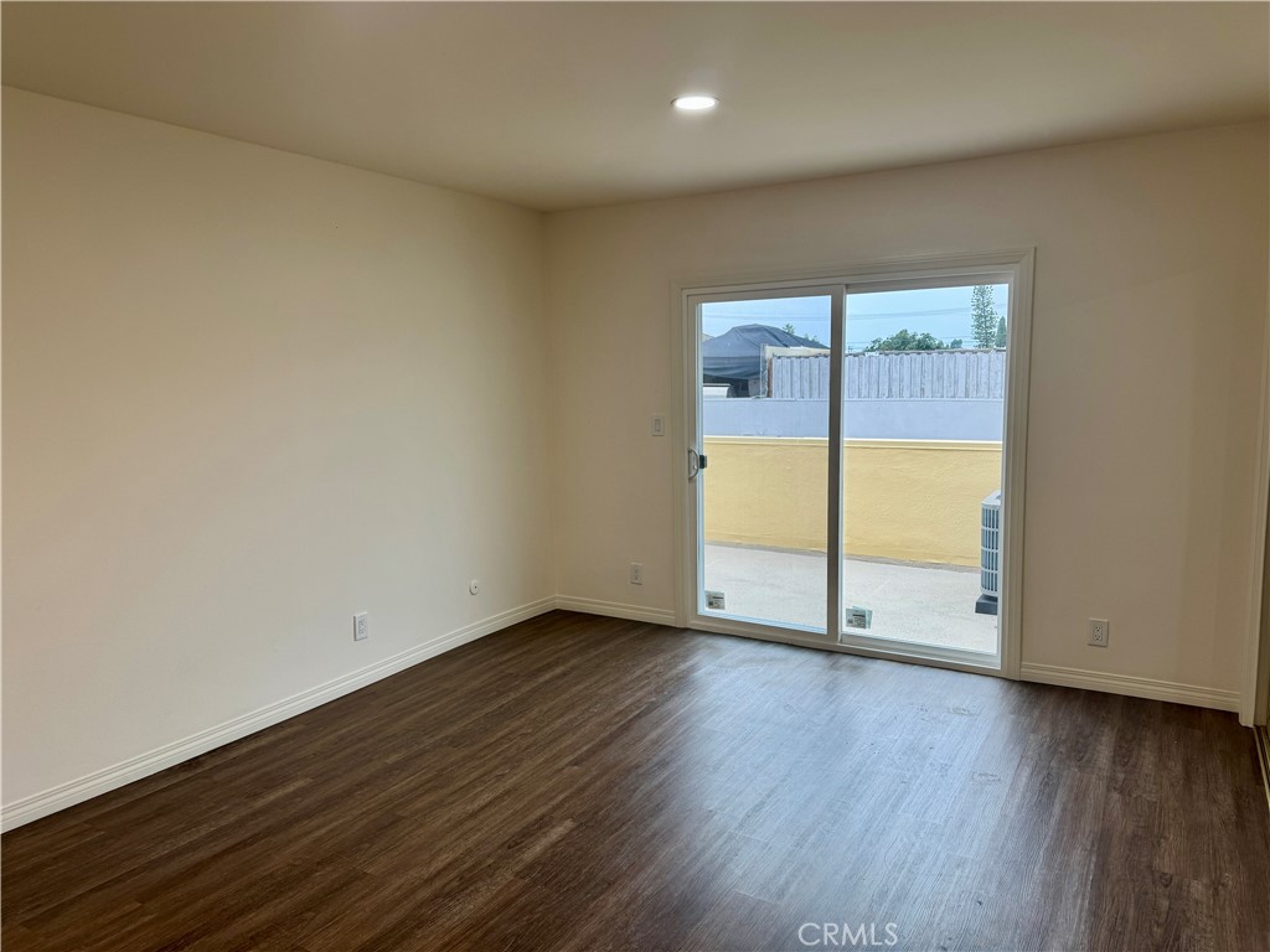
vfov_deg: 56.8
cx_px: 635
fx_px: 881
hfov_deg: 71.6
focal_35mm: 24
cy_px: 476
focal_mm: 6.76
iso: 64
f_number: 1.78
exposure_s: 1/120
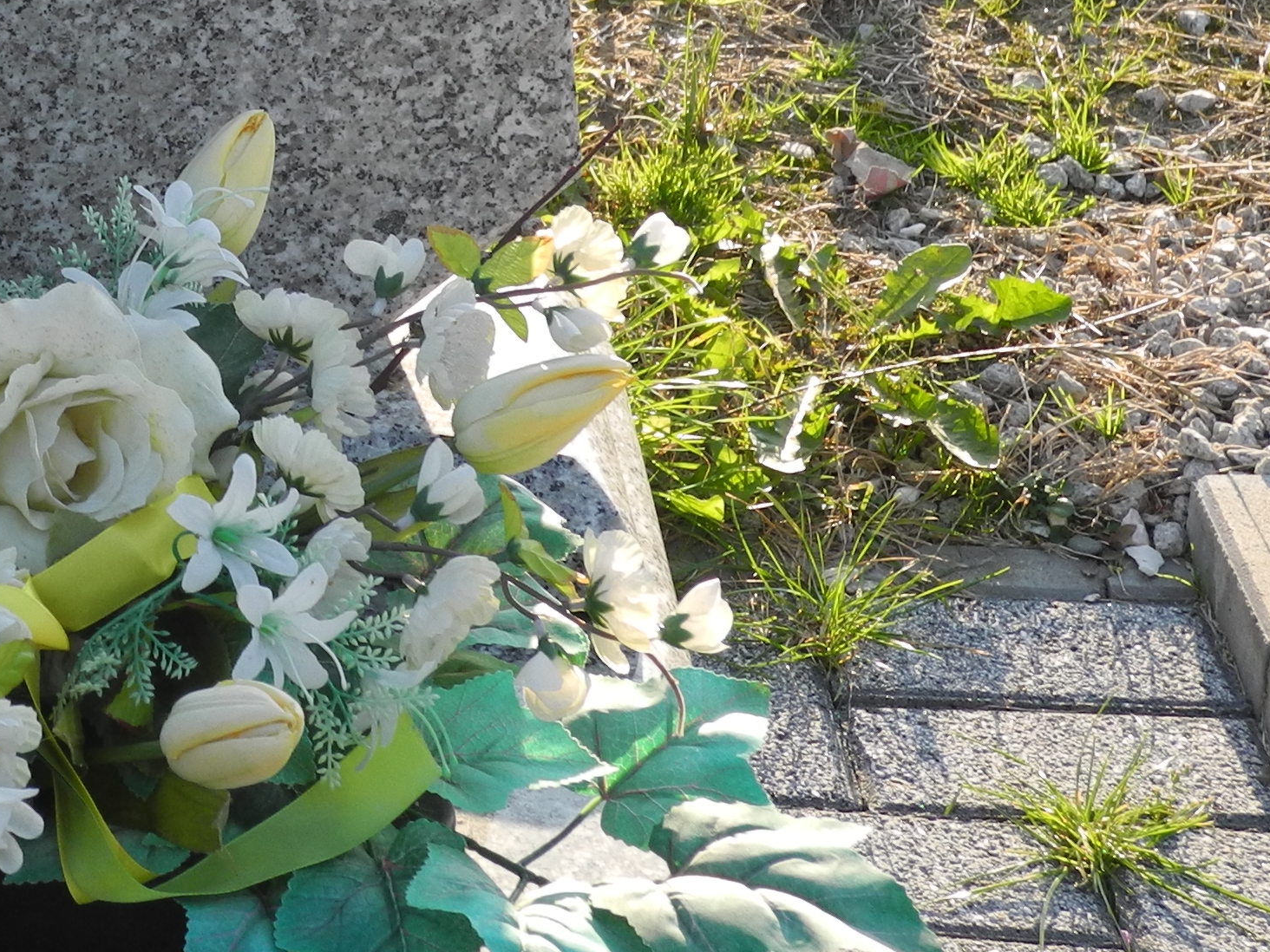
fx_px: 5577
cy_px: -179
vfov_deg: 9.6
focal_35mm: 152
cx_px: -5
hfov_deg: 12.8
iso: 110
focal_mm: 13
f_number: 3.5
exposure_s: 1/320
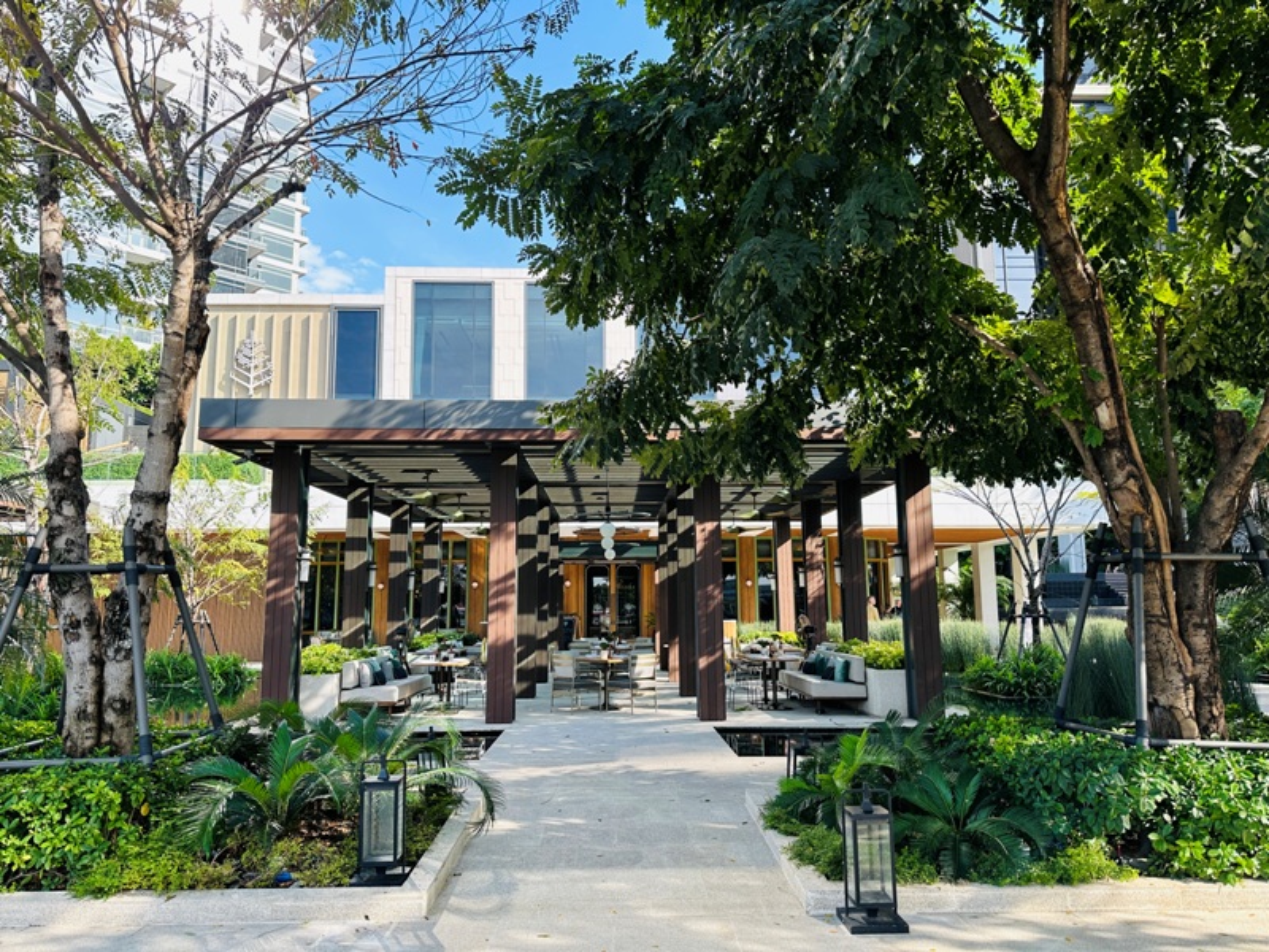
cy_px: 476
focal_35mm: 24
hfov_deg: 71.6
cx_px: 634
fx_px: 880
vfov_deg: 56.8
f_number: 1.78
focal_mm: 6.86
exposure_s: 1/709
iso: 80
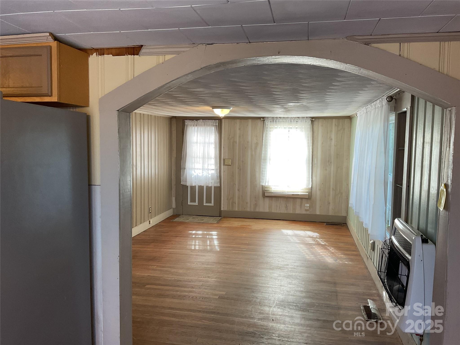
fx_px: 385
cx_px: 230
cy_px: 172
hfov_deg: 61.7
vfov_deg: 48.2
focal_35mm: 29
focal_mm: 3
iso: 50
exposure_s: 1/60
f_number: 1.8
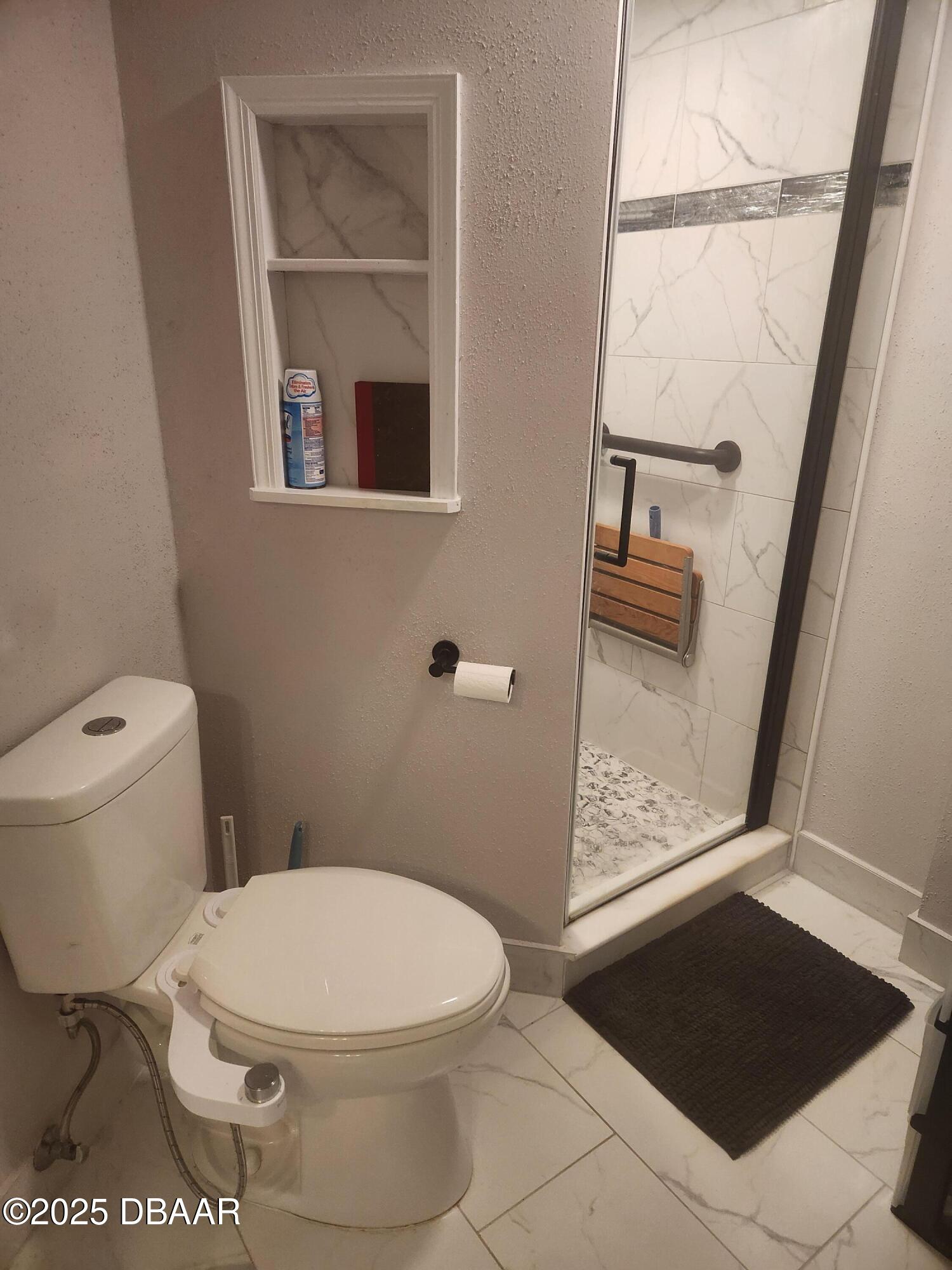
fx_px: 843
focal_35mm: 23
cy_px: 635
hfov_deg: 58.9
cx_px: 476
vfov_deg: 73.9
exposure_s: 1/120
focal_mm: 5.4
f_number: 1.8
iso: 200
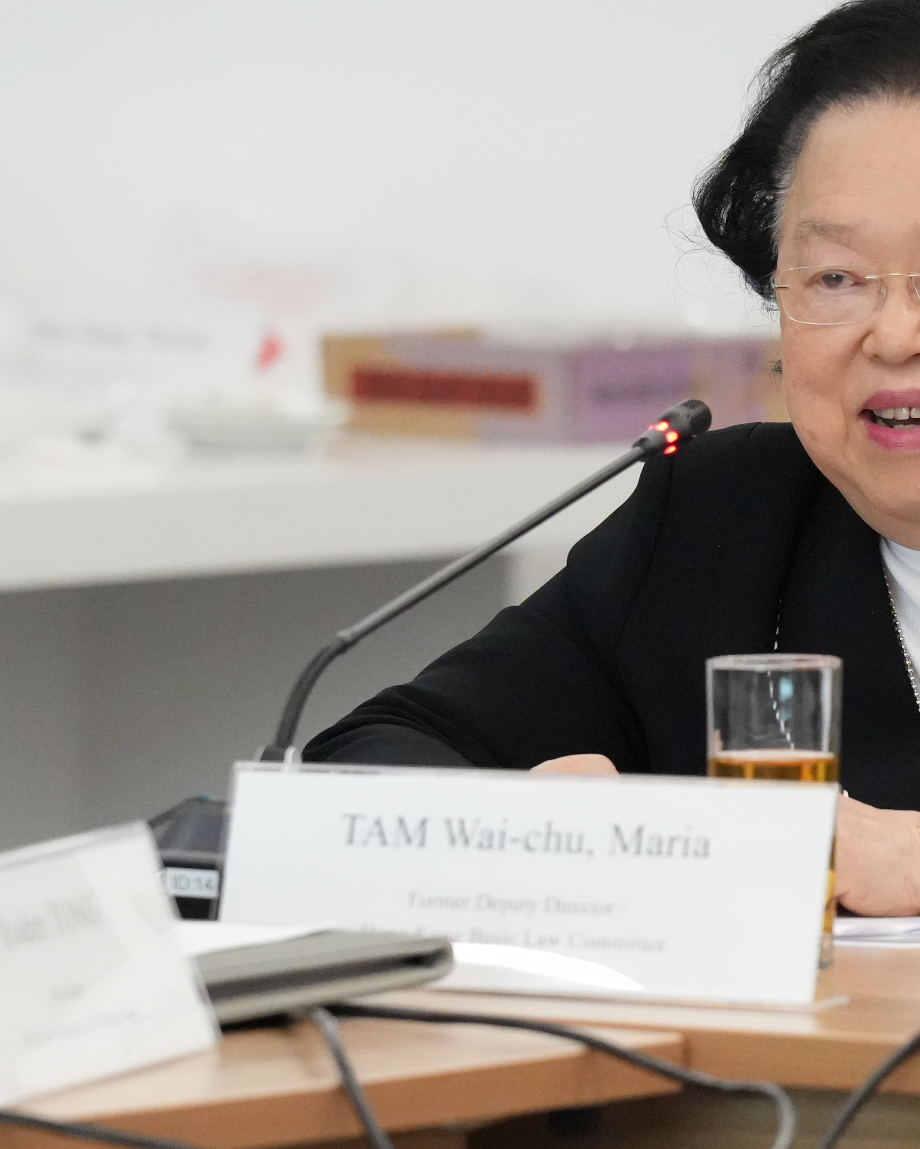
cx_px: 820
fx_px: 15688
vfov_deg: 4.2
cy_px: 605
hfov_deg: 3.4
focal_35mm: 461
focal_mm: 200
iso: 10000
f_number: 4.5
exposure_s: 1/250
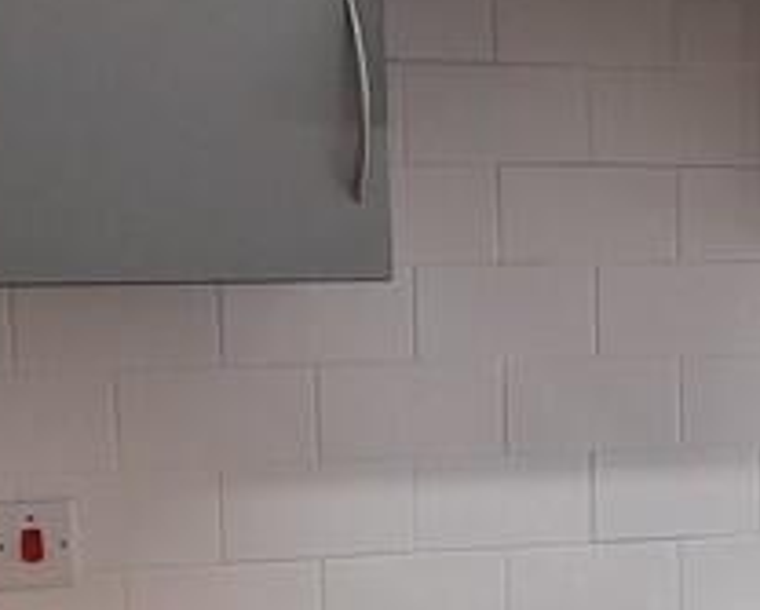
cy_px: 793
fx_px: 2703
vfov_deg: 12.5
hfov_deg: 15.5
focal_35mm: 120
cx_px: 881
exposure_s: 1/50
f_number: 2
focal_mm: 4.6
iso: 80
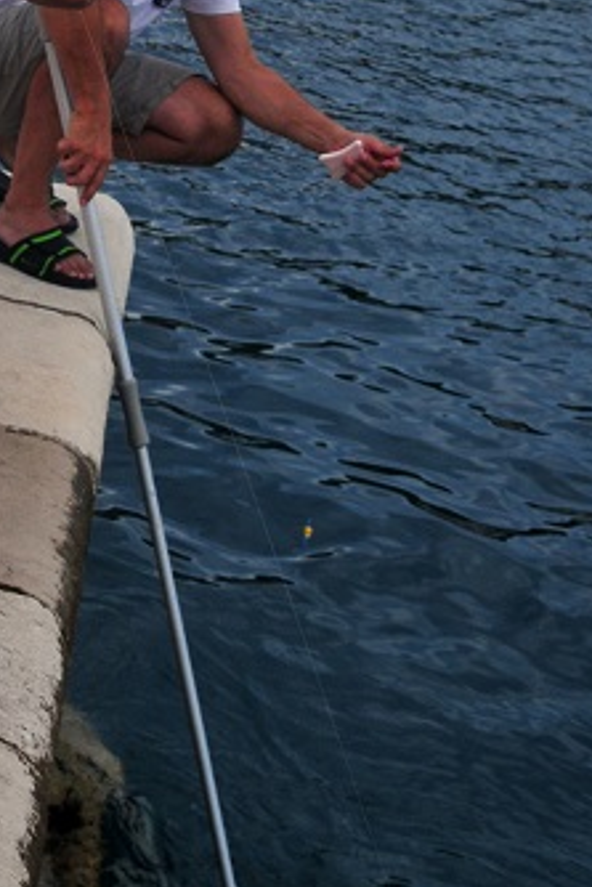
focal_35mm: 89
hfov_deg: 15.2
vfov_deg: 22.2
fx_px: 2193
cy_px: 60
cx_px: 93
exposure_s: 1/1000
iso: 320
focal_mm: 22
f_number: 9
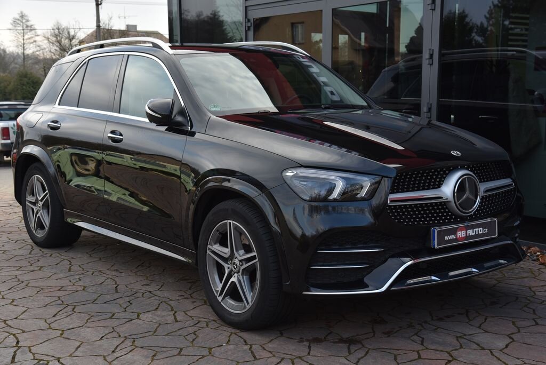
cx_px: 273
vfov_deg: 27.0
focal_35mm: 50
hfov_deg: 39.6
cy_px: 182
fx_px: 759
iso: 500
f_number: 6.3
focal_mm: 50
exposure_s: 1/160
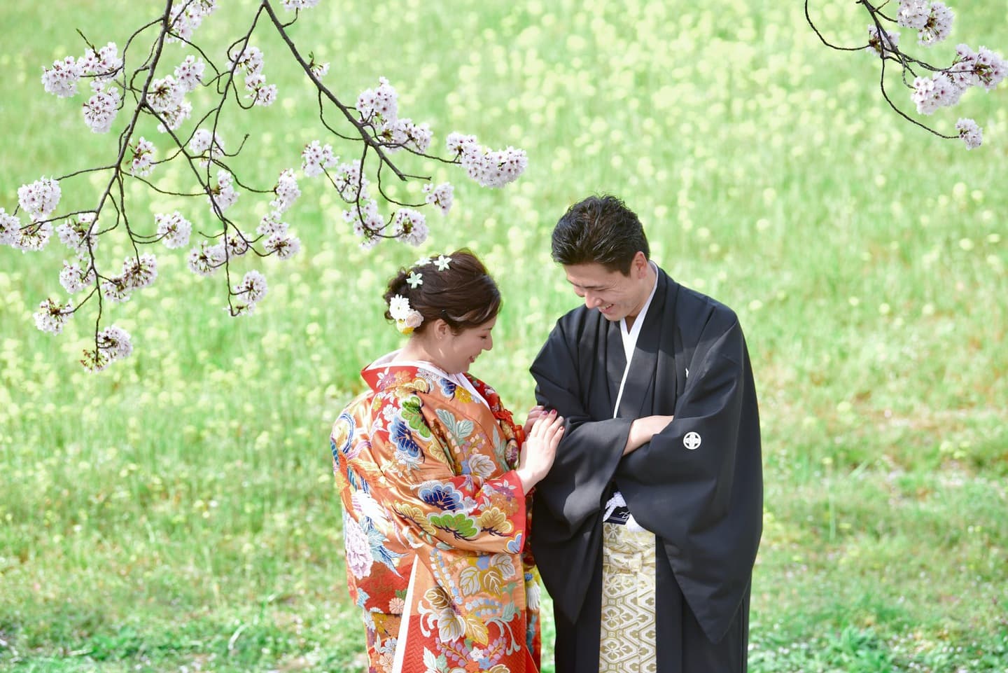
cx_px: 504
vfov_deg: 10.2
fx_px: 3781
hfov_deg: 15.2
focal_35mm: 135
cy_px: 336
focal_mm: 135
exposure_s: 1/1600
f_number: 4
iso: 1000
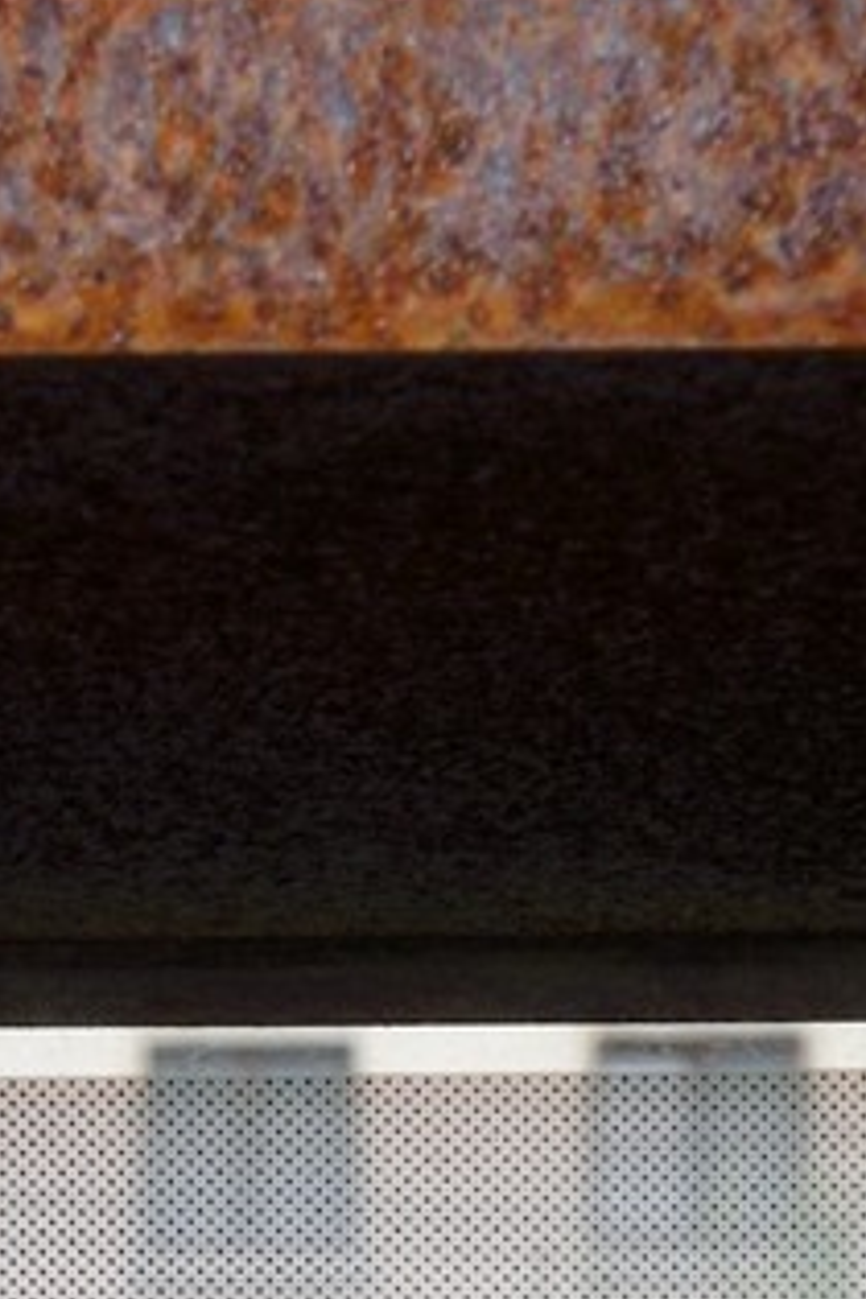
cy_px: 2784
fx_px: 8804
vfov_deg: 8.0
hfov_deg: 5.6
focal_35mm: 244
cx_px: -163
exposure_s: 1/60
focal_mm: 48
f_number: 16
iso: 200
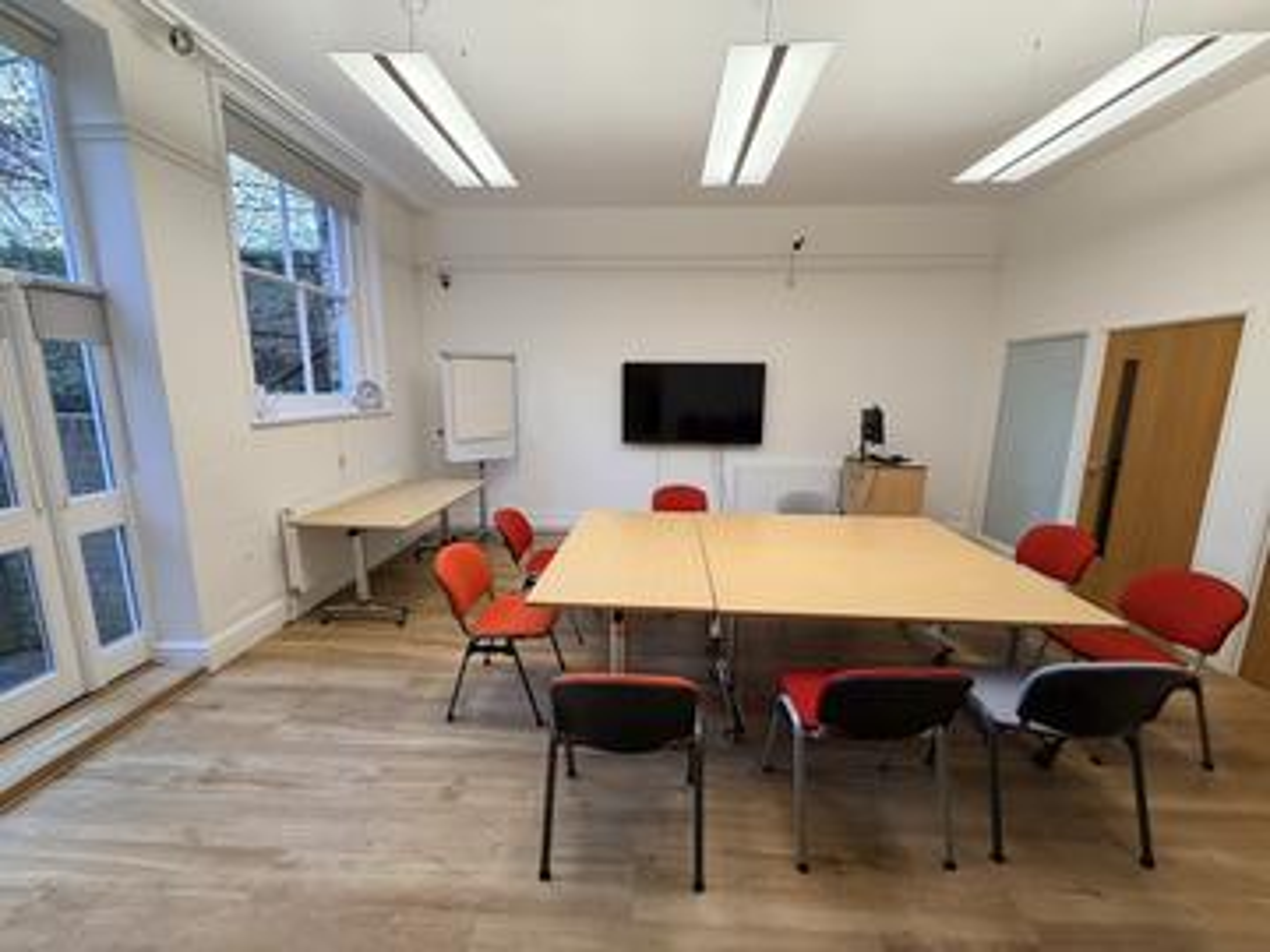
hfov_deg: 102.1
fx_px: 514
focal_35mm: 14
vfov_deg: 85.7
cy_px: 476
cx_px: 635
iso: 250
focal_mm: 2.22
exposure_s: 1/100
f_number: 2.2
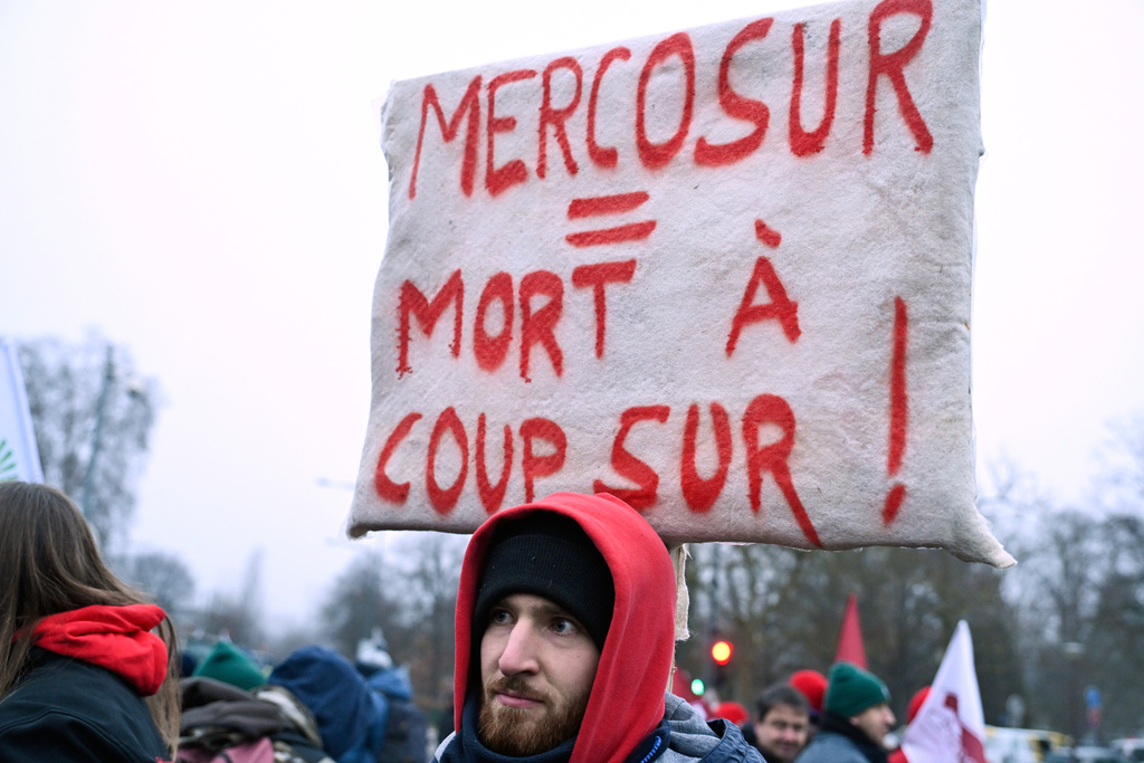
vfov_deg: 29.9
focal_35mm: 45
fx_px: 1430
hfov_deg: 43.6
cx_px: 572
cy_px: 382
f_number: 4
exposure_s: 1/200
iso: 3200
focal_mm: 45
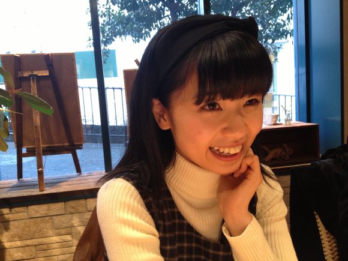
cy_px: 130
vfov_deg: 40.7
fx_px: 352
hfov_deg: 52.6
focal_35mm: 35
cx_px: 174
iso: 125
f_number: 2.4
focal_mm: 4.28
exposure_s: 1/20
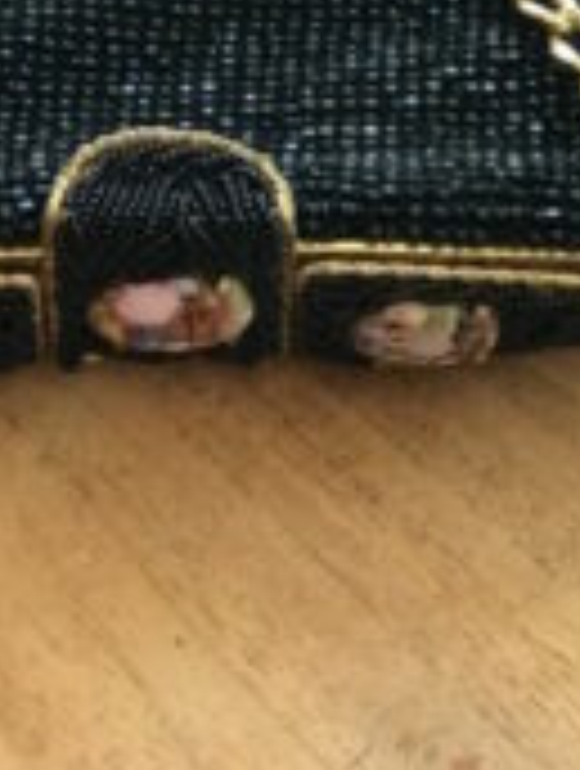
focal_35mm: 133
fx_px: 2960
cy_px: -14
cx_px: 166
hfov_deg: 11.2
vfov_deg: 14.5
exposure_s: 1/50
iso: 250
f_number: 2.8
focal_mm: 6.6
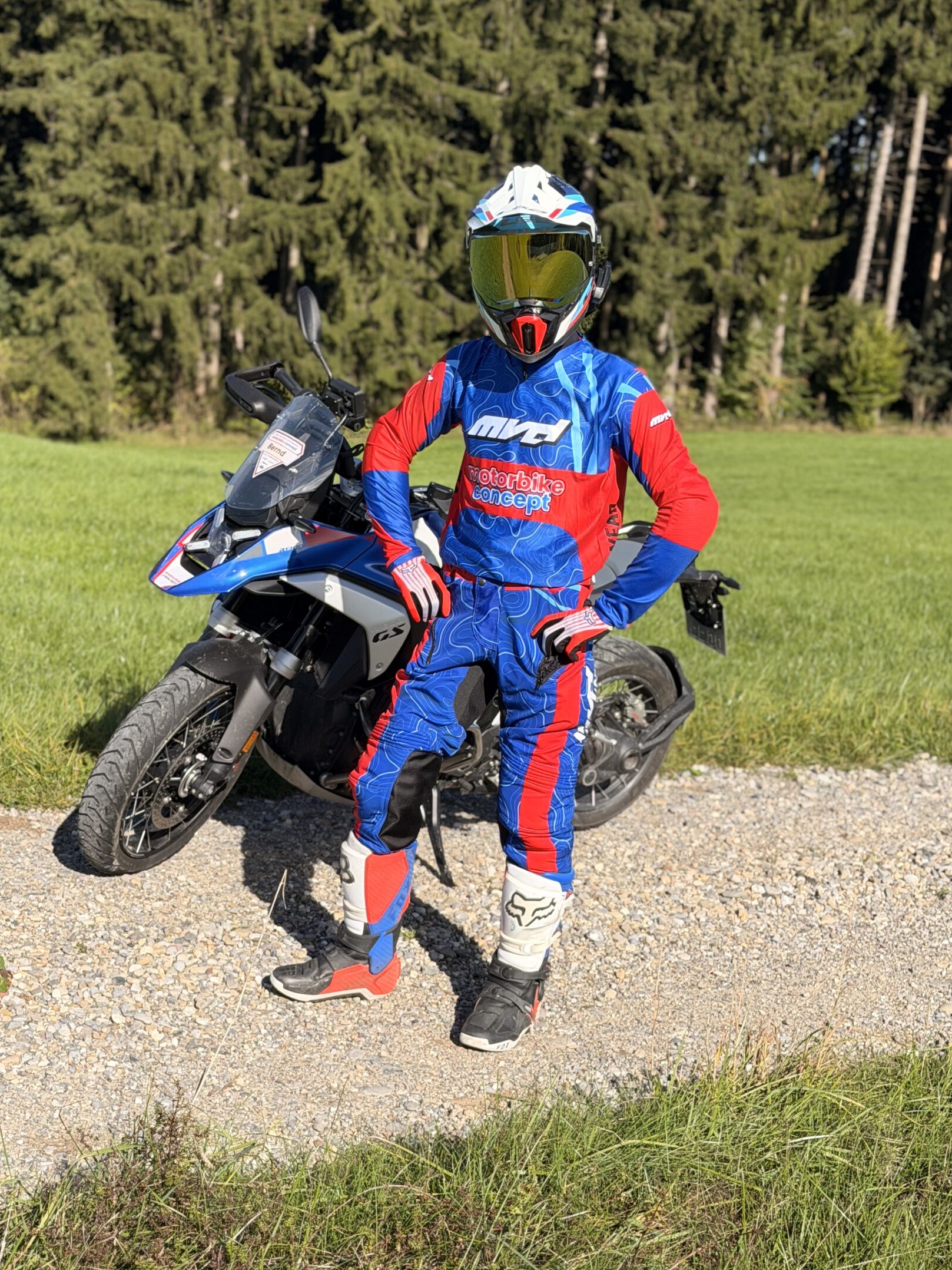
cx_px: 446
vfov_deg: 33.7
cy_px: 730
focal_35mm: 57
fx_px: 2090
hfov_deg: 25.7
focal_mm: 6.76
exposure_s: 1/3704
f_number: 1.78
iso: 64
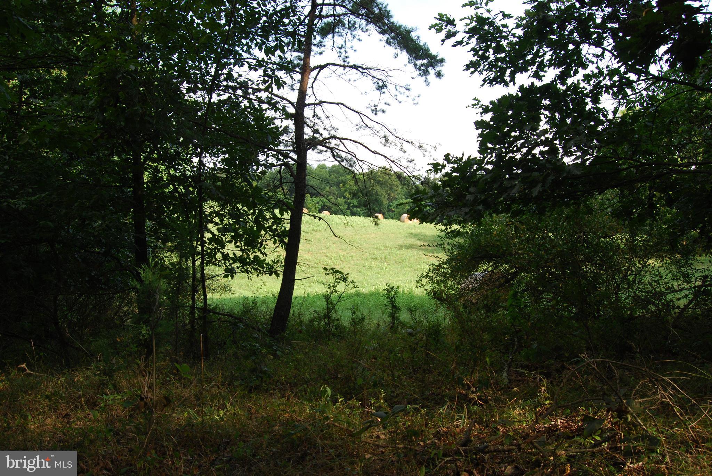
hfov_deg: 67.3
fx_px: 535
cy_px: 238
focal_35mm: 27
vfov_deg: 48.0
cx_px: 356
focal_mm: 18
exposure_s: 1/100
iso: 200
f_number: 9
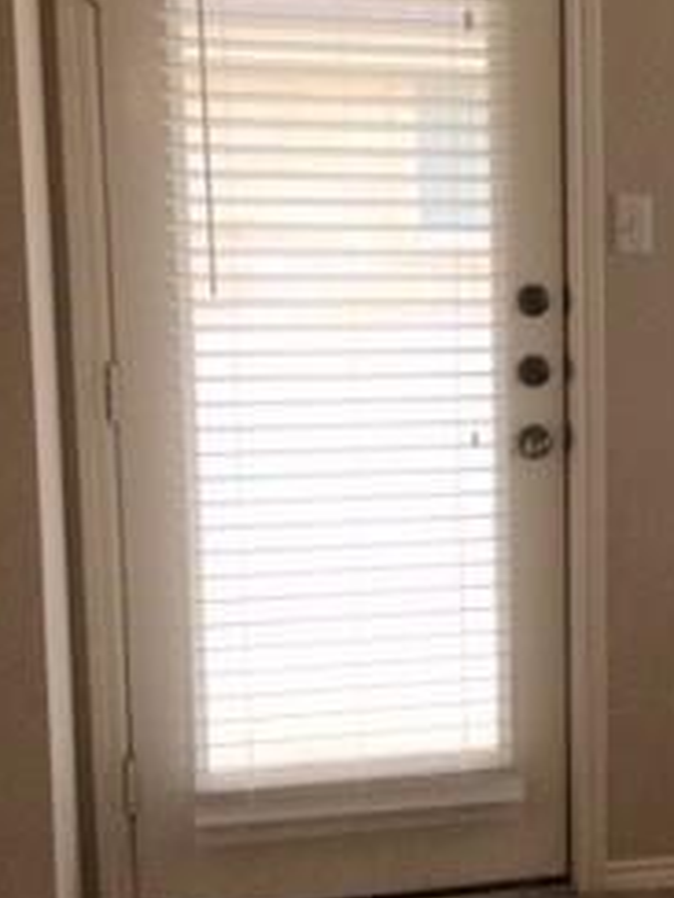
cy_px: 449
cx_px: 932
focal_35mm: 76
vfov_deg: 25.7
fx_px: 1973
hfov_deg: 17.8
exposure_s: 1/188
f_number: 2.2
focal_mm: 4.15
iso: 32
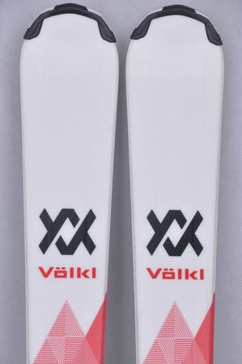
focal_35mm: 158
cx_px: 121
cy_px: 182
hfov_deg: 8.7
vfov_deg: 13.1
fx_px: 1592
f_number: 9.5
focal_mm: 105
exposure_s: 1/125
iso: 3200
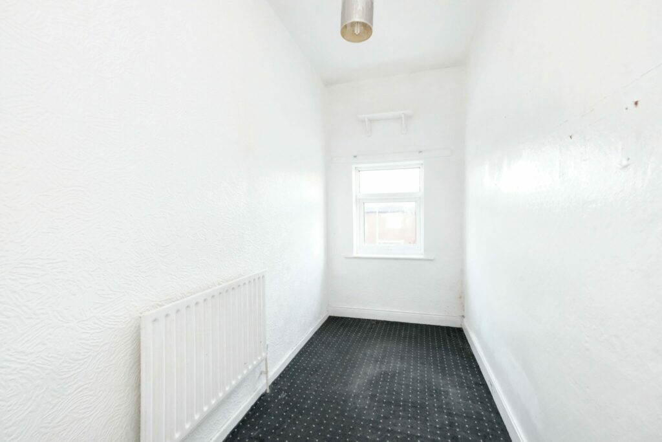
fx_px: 276
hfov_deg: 100.4
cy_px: 221
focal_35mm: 15
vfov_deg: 77.3
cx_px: 331
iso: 4000
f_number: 5
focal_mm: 10
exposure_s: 1/34
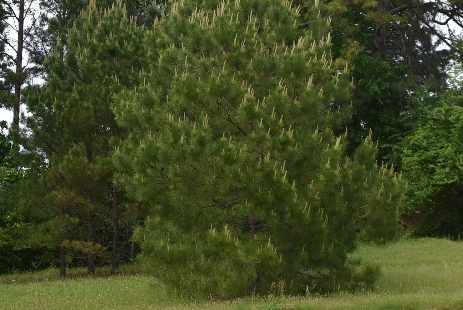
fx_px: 1068
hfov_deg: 24.5
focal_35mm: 83
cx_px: 215
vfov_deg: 16.4
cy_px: 63
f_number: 7.1
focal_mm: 24
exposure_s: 1/250
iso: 100
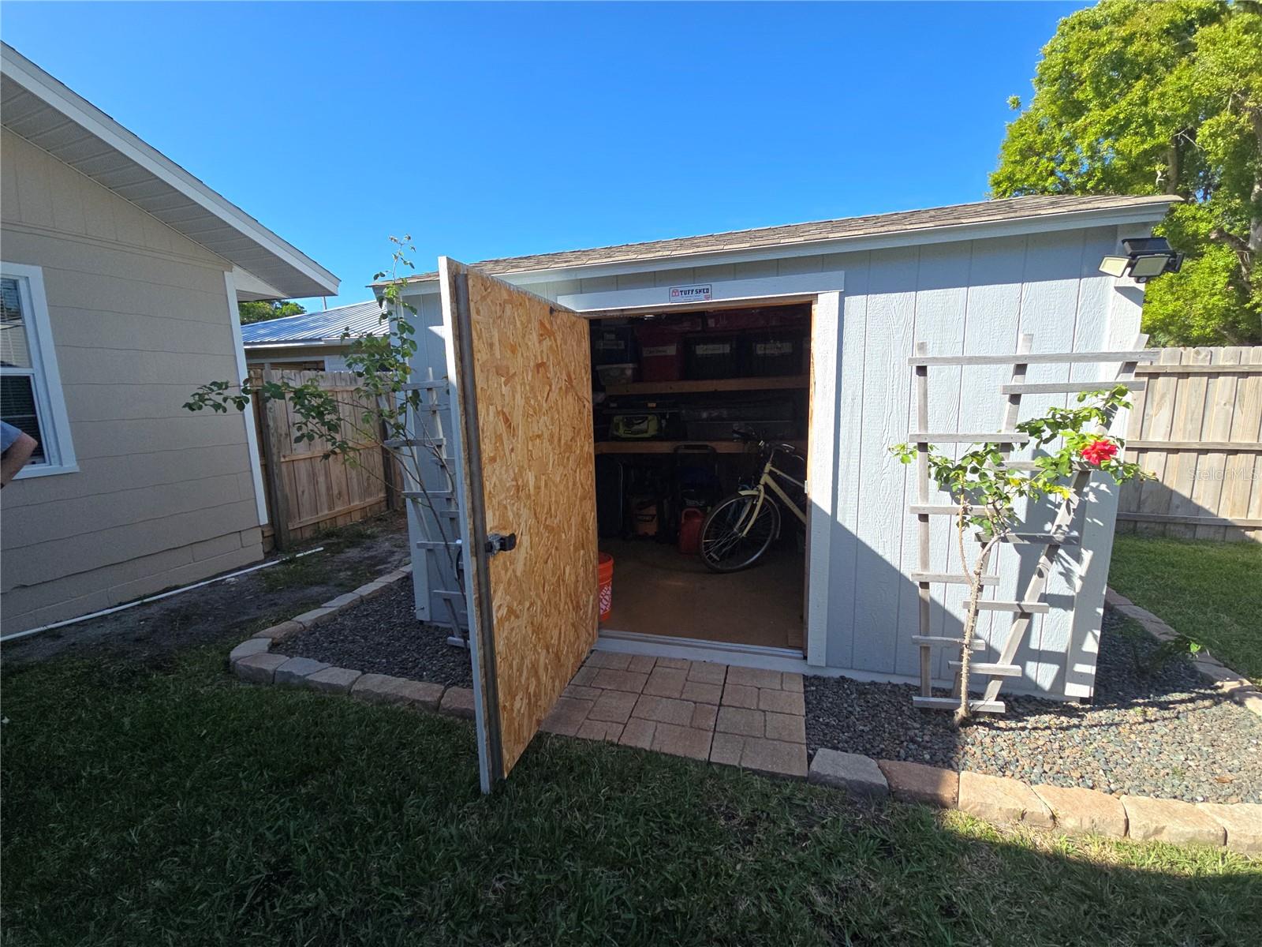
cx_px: 631
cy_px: 474
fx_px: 474
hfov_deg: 106.2
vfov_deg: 89.9
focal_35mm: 13
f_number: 2.2
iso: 50
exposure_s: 1/1033
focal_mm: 2.2
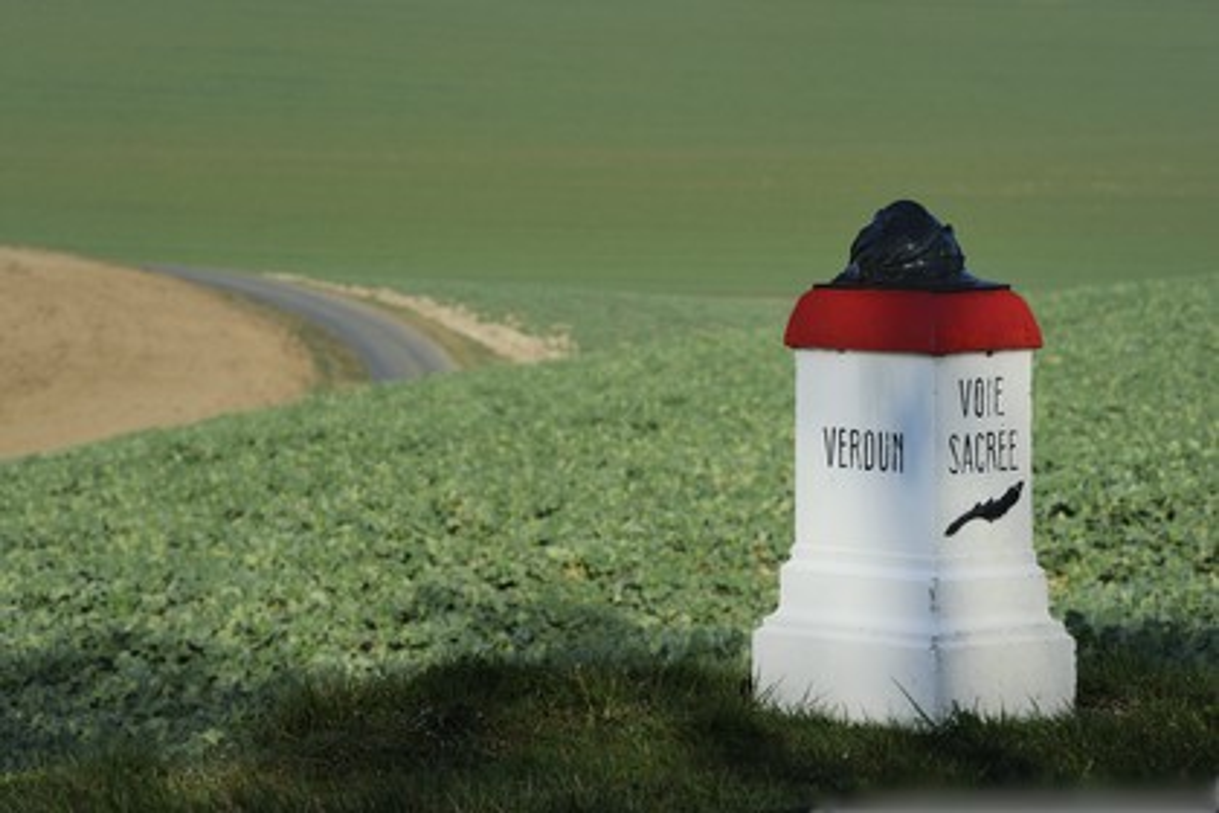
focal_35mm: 200
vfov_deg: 6.9
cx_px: 610
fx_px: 6772
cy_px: 406
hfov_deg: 10.3
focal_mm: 200
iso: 200
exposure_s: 1/250
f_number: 11
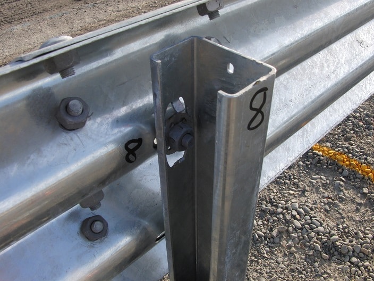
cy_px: 140
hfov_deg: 51.4
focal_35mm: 36
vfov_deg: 39.7
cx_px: 187
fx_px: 389
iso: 100
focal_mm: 7.3
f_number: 4.7
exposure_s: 1/320
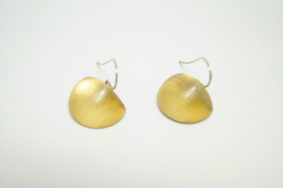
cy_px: 94
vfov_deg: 25.7
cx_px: 142
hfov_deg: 37.9
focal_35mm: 52
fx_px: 412
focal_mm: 35
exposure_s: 1/60
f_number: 5
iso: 640
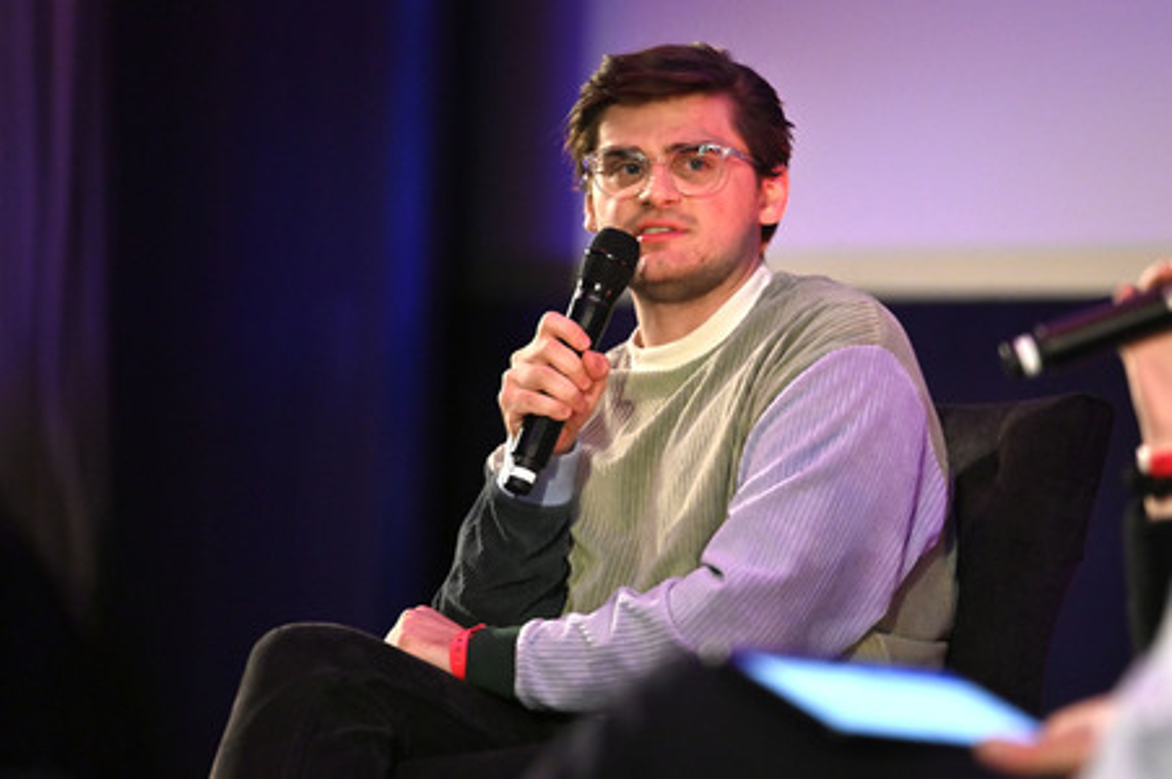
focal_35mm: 200
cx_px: 586
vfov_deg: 6.9
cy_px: 390
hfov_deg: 10.3
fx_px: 6506
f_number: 2.8
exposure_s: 1/400
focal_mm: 200
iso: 4000
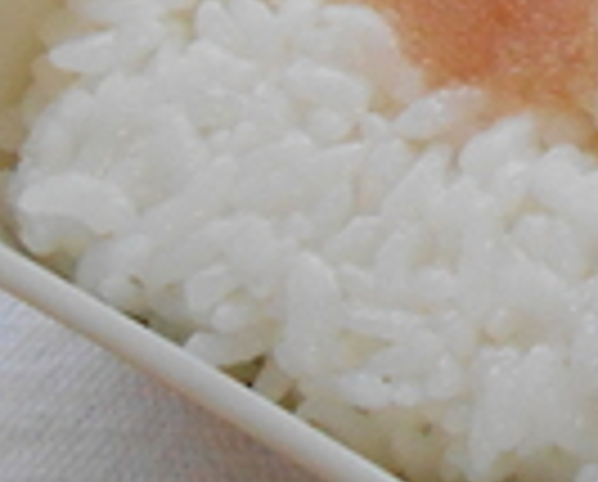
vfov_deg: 12.2
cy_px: -176
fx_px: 2164
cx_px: 1245
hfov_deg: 13.3
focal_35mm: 122
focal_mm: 4.6
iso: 500
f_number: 3.5
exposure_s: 1/125
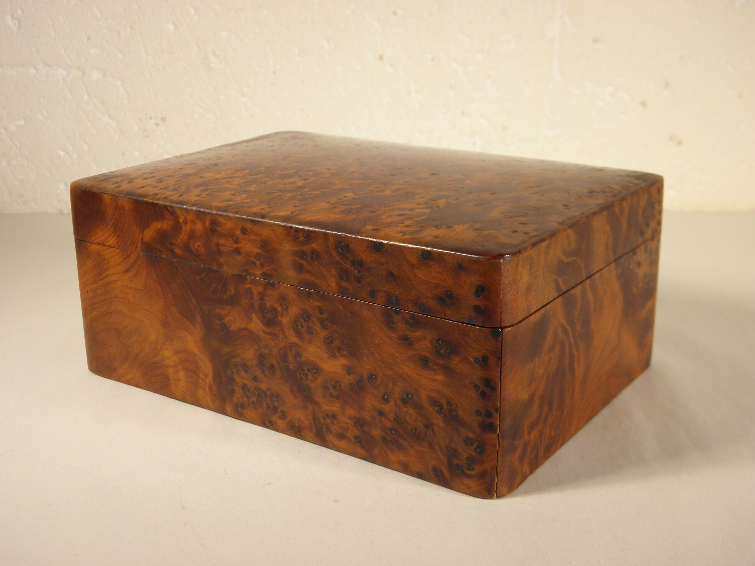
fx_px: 960
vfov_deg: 32.9
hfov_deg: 42.9
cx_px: 378
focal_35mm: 44
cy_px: 283
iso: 100
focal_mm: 7.9
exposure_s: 1/50
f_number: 3.9
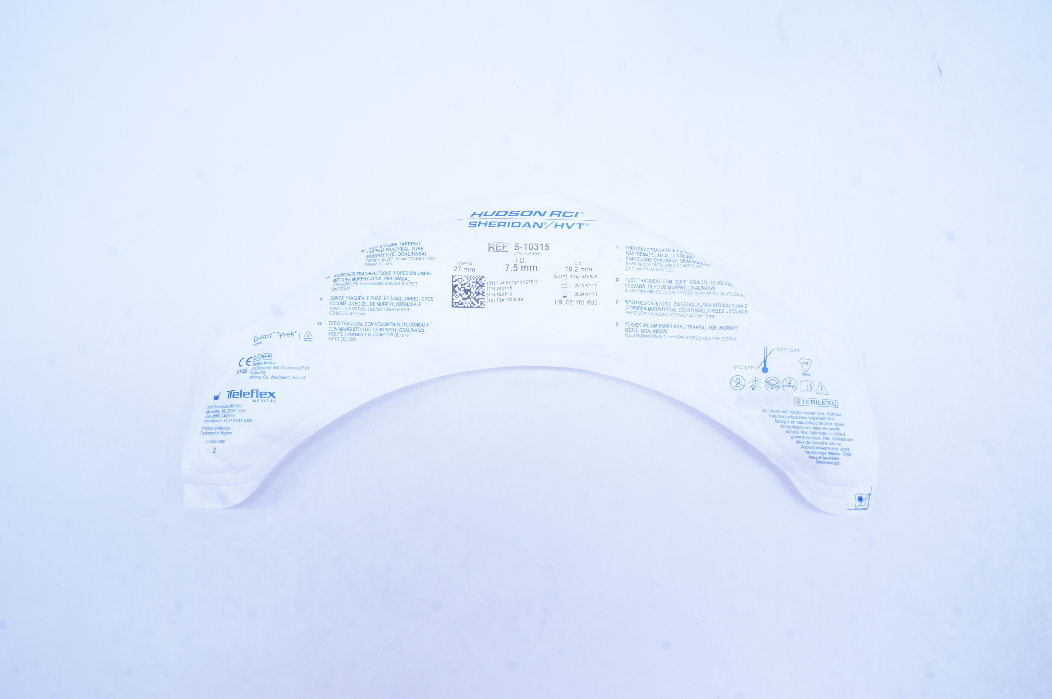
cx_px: 526
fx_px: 788
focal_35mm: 27
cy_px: 350
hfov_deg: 67.4
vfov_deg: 47.8
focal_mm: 18
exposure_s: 1/10
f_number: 16
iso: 400
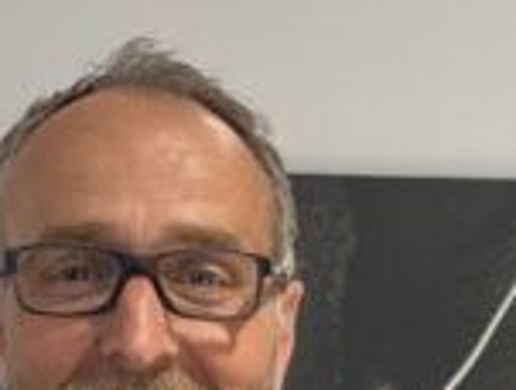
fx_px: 1748
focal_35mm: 117
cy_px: 546
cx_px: 415
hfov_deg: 16.7
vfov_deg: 12.2
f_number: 1.8
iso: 80
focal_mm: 4.25
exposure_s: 1/50
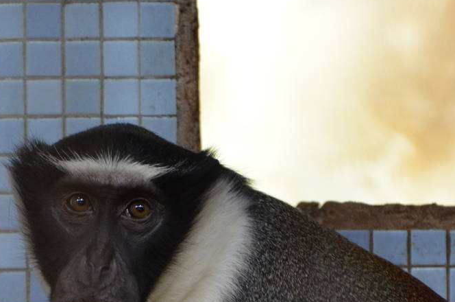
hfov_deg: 2.7
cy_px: 321
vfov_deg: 1.8
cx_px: 67
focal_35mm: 759
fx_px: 9574
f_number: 5.3
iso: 1100
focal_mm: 210
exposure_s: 1/125
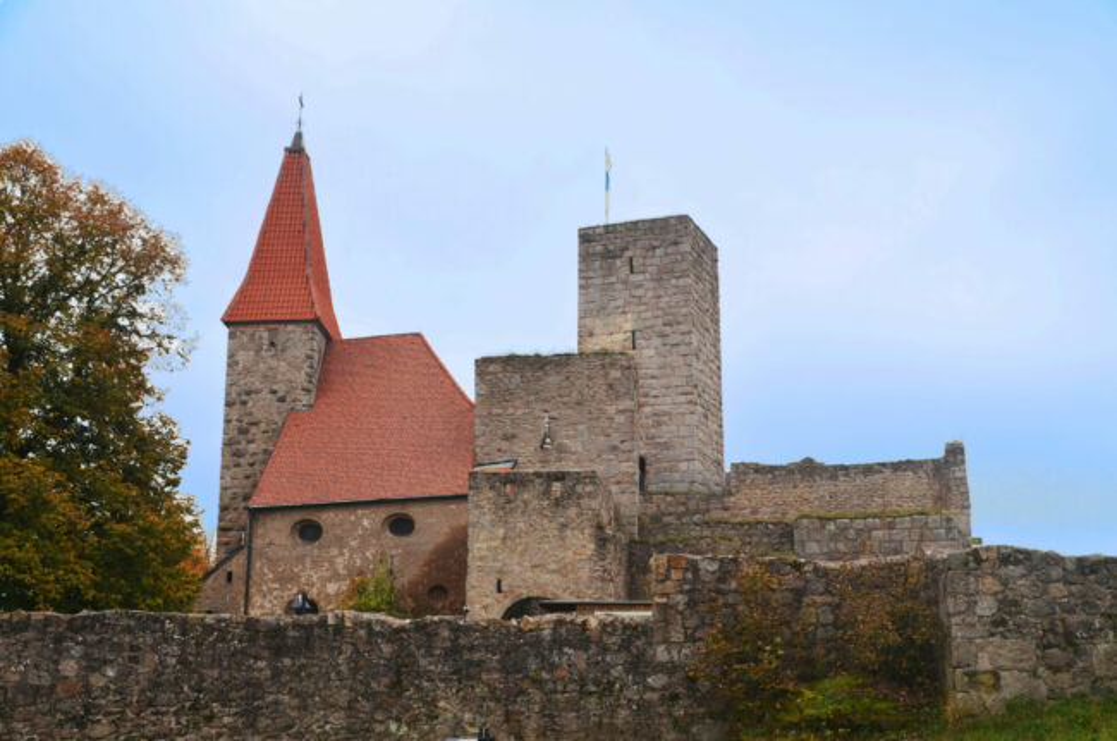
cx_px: 558
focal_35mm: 45
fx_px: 1394
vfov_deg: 29.8
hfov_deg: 43.7
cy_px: 370
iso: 100
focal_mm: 30
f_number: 7.1
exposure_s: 1/200
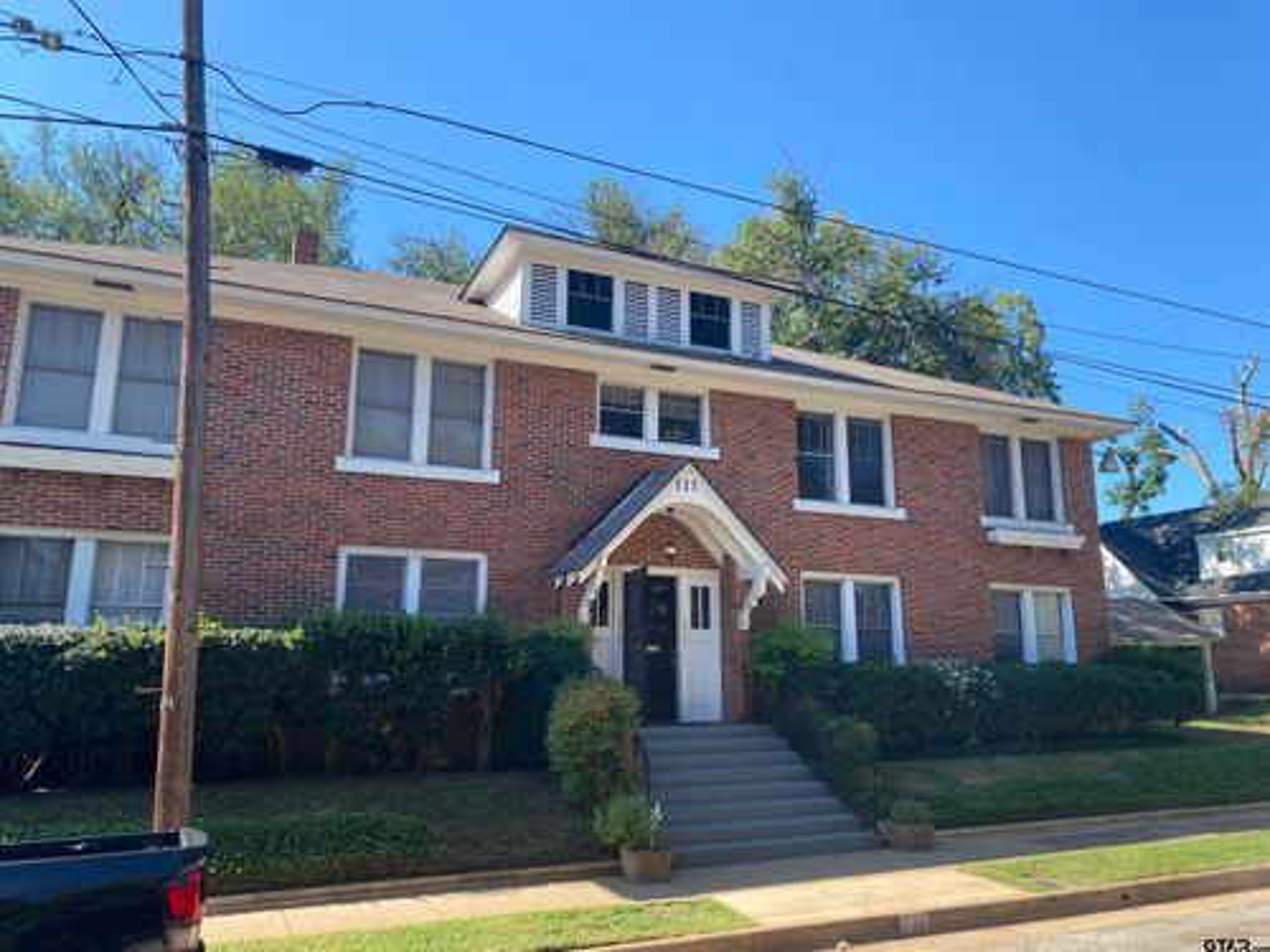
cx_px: 635
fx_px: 954
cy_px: 476
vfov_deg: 53.1
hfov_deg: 67.3
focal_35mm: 26
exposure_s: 1/919
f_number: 1.8
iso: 32
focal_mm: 4.25
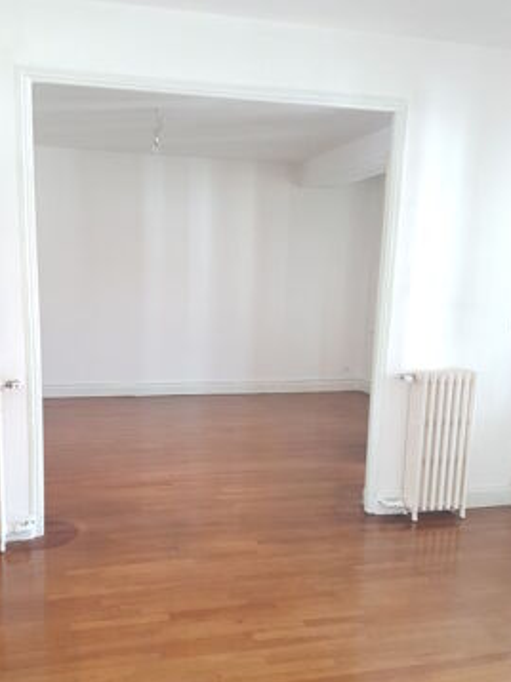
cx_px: 212
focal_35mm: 31
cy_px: 374
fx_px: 611
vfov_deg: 58.3
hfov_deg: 45.2
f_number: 1.7
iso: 125
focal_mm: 4.2
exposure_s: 1/50
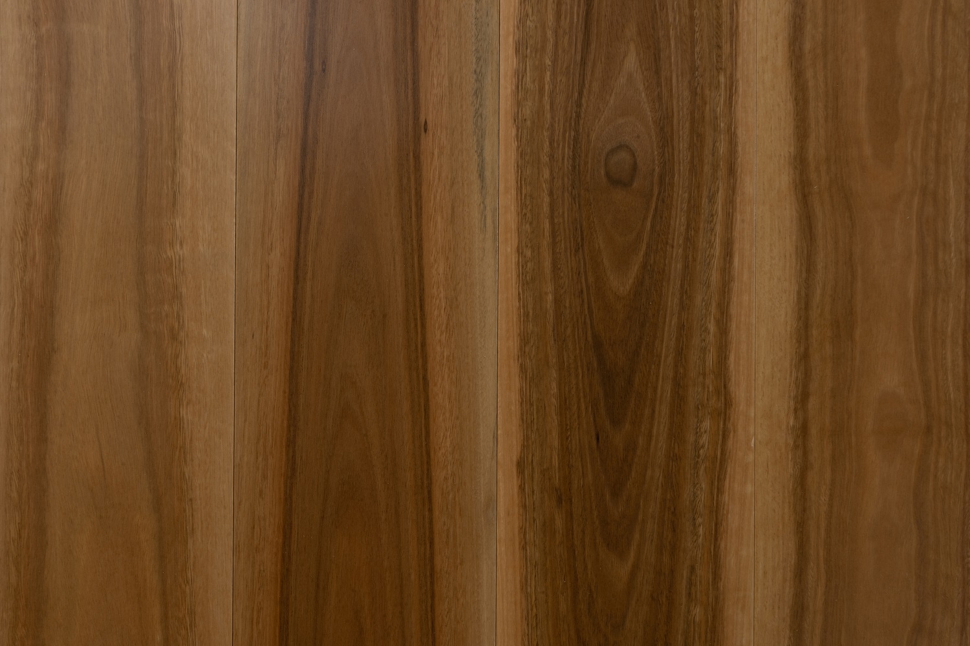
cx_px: 485
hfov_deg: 41.1
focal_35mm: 48
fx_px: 1293
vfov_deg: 28.1
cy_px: 323
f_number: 22
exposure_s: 3.2
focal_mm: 48
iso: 320
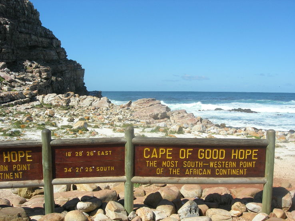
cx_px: 148
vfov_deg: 37.7
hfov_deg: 49.0
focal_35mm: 38
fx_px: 324
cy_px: 110
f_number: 4.8
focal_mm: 7.8
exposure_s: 1/605
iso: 64
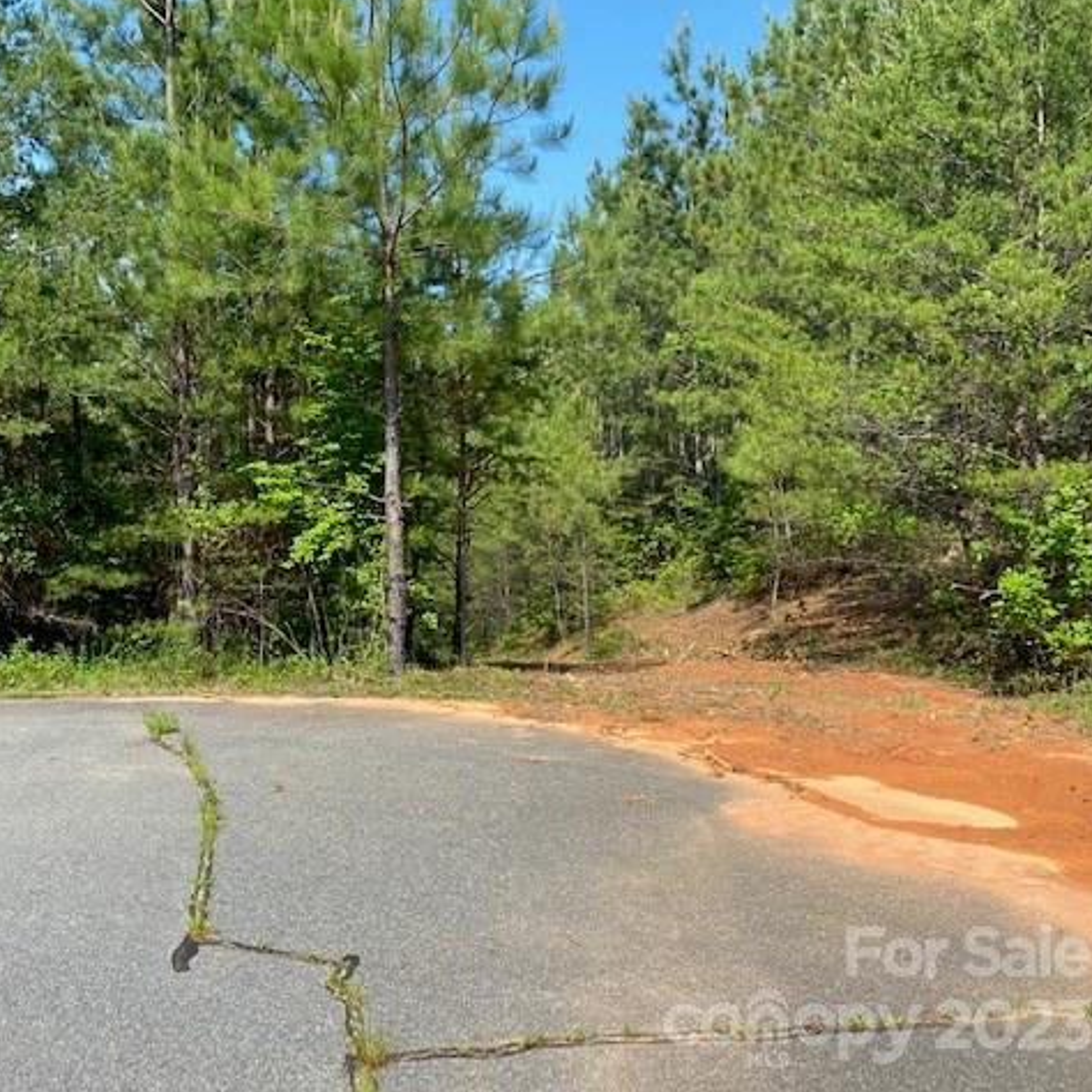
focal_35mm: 31
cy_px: 544
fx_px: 1106
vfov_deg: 52.5
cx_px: 364
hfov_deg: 51.6
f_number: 1.8
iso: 32
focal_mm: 4.25
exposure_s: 1/1412
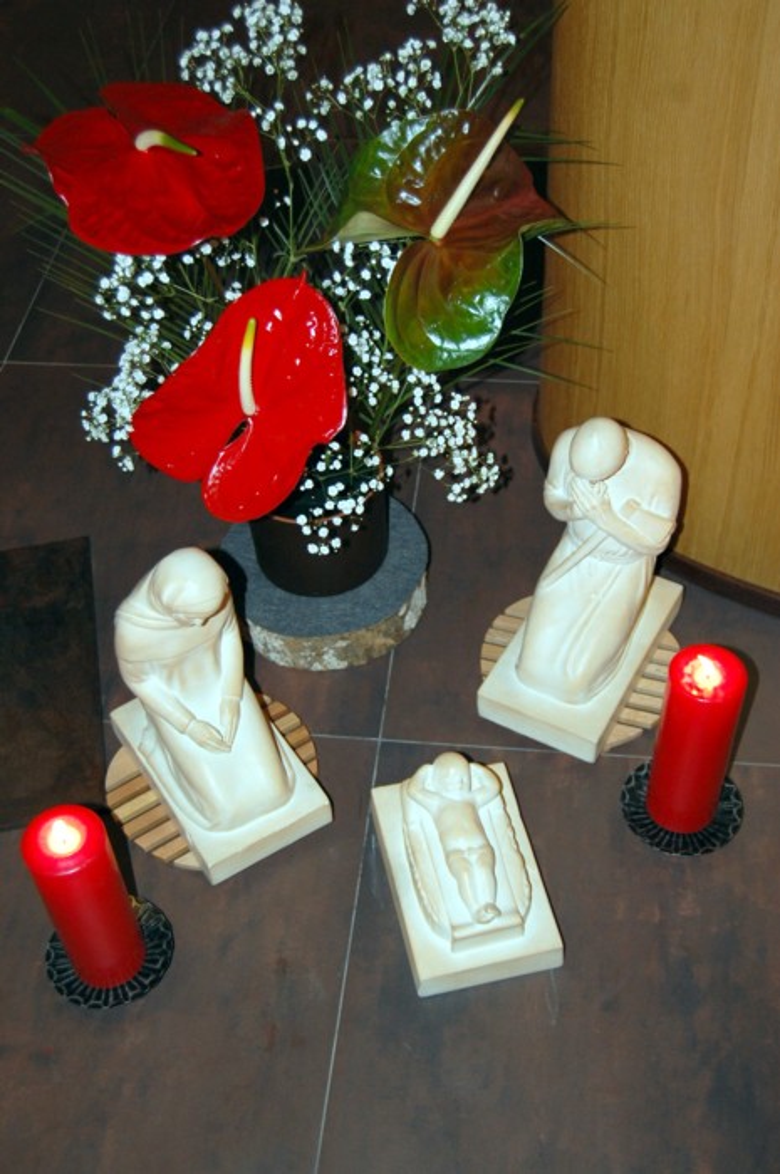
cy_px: 587
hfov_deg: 29.8
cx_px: 390
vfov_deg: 43.6
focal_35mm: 45
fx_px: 1466
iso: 400
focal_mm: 30
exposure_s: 1/60
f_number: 4.2
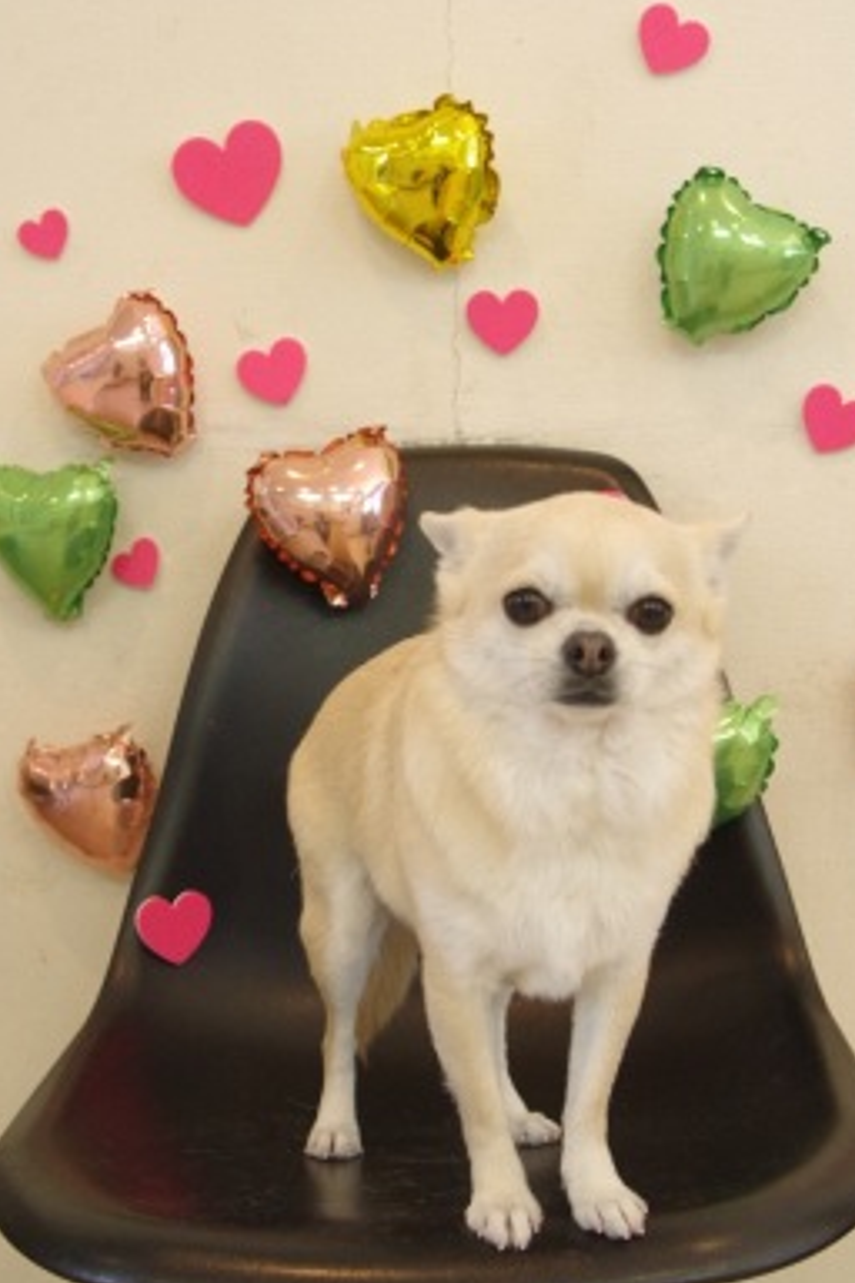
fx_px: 1817
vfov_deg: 38.9
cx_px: 438
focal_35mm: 51
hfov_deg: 26.5
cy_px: 655
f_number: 5.6
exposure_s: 1/80
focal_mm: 33
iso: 3200
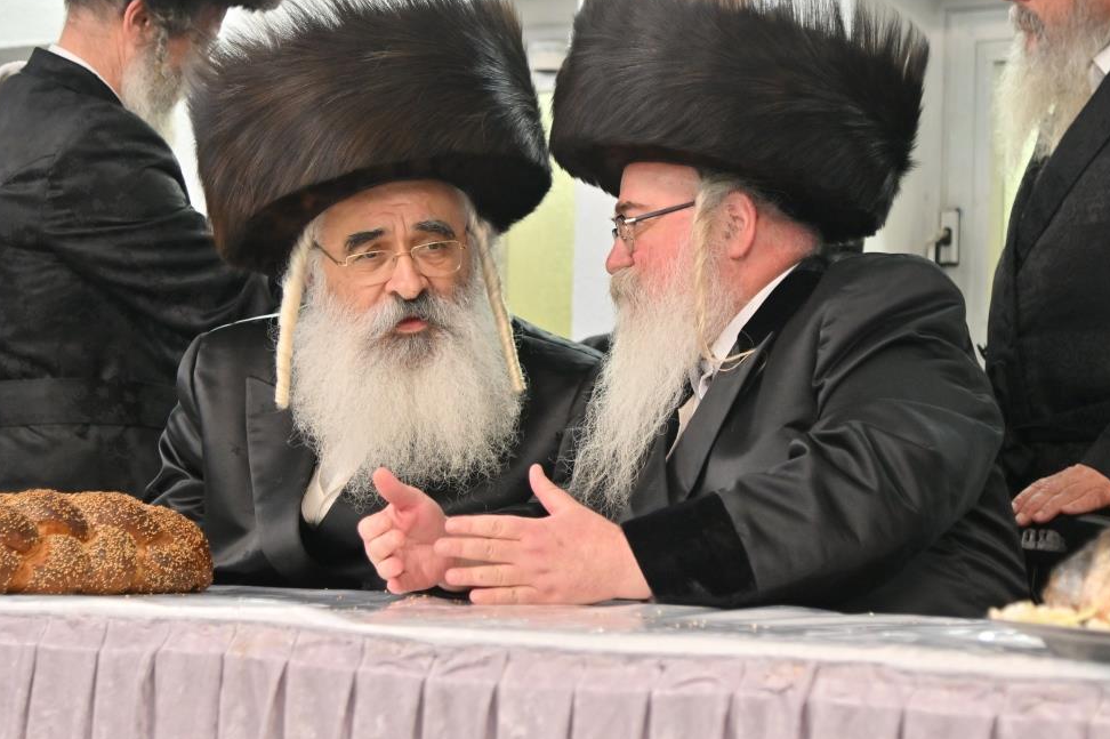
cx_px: 556
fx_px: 3636
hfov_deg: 17.4
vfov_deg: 11.6
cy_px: 355
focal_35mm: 118
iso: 800
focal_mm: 75
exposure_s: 1/400
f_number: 4
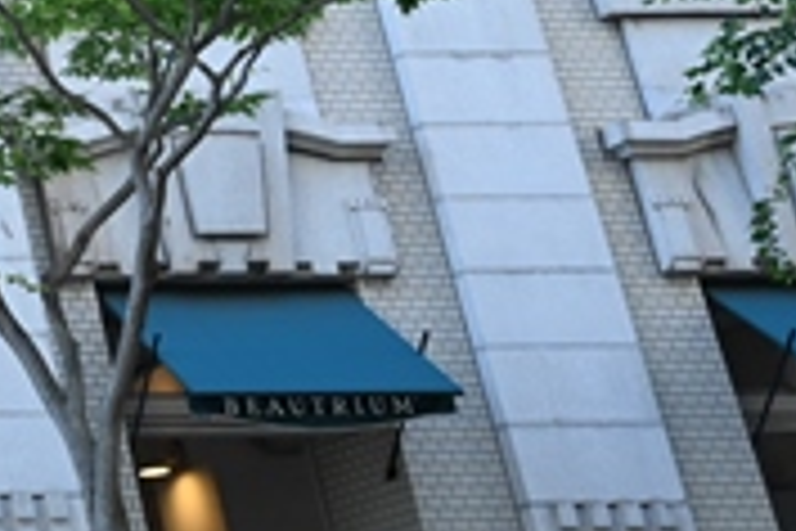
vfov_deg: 13.0
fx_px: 2299
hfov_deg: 13.6
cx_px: -1165
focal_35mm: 104
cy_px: 2
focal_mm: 18
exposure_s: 1/125
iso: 80
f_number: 2.8
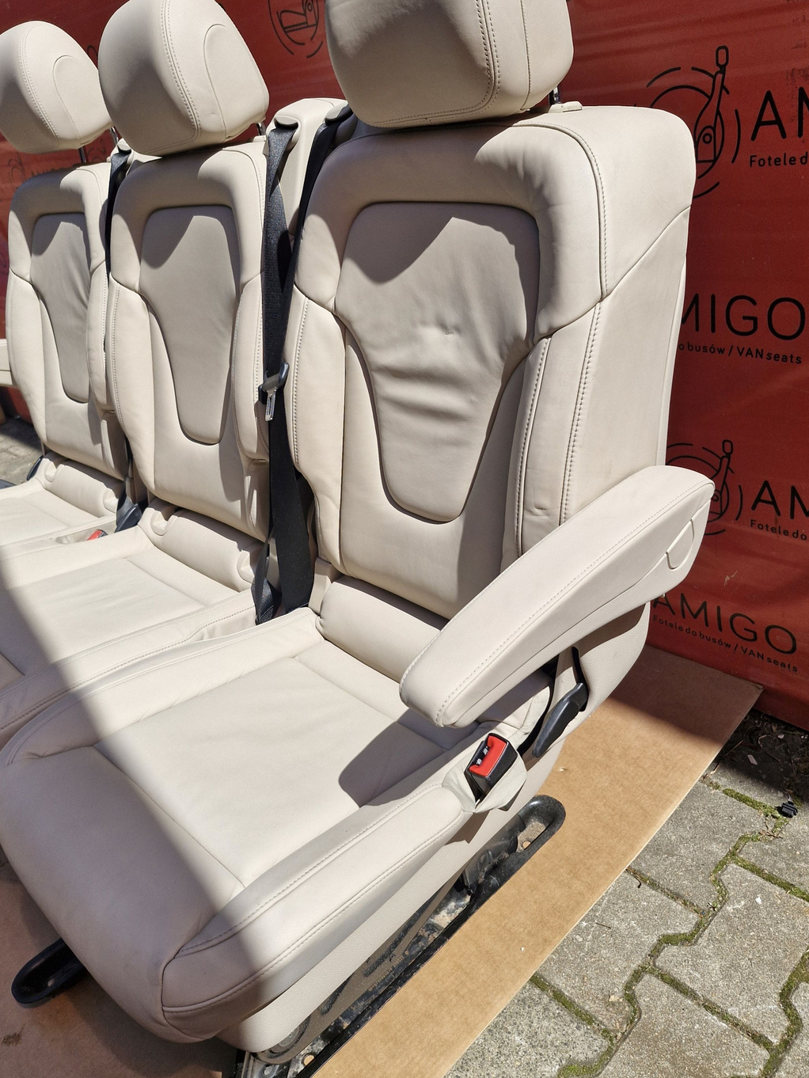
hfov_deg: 51.4
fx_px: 841
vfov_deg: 65.3
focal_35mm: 27
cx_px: 392
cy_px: 530
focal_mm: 5.54
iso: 50
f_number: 1.8
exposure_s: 1/1728
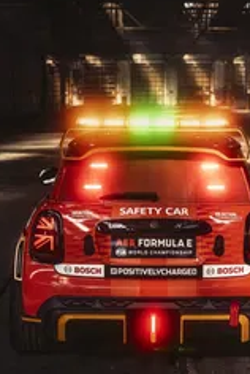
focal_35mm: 80
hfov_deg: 17.1
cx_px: 161
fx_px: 831
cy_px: 239
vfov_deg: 25.2
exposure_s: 1/640
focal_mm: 35
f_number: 3.5
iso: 250
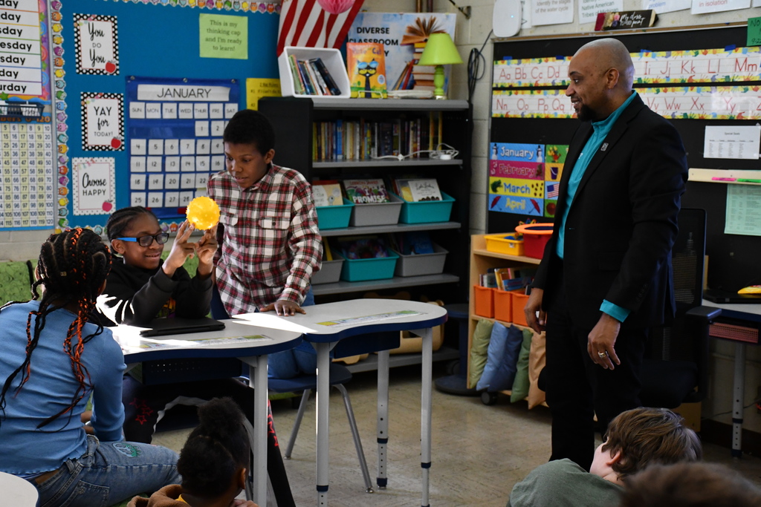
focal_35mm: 57
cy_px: 254
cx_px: 380
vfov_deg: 23.8
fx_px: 1205
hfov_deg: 35.0
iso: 2500
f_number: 4.2
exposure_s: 1/125
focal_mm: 38
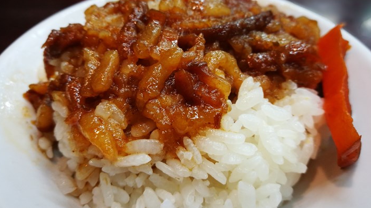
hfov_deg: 64.3
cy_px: 88
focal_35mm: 30
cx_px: 186
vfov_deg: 38.8
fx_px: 295
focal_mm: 4.5
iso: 200
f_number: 4
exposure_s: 1/30
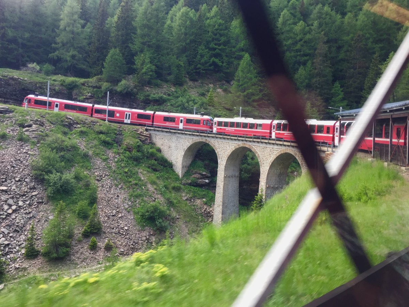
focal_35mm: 29
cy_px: 154
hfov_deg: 61.7
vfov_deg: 48.2
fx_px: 343
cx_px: 204
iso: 50
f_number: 2.2
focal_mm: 4.15
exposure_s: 1/100
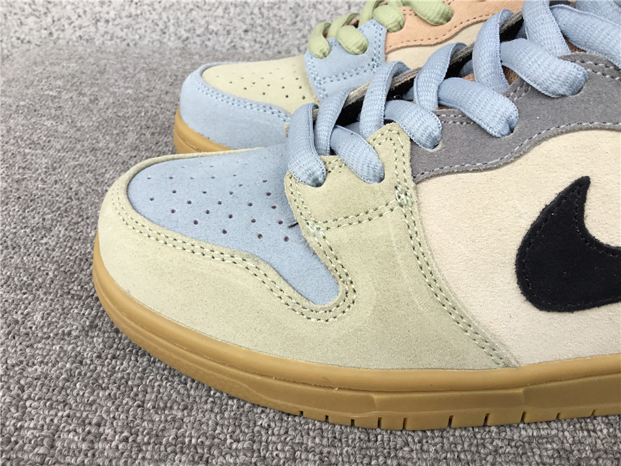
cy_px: 233
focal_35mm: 31
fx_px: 556
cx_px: 310
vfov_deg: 45.4
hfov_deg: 58.4
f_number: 2.4
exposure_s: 1/100
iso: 32
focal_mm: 3.3
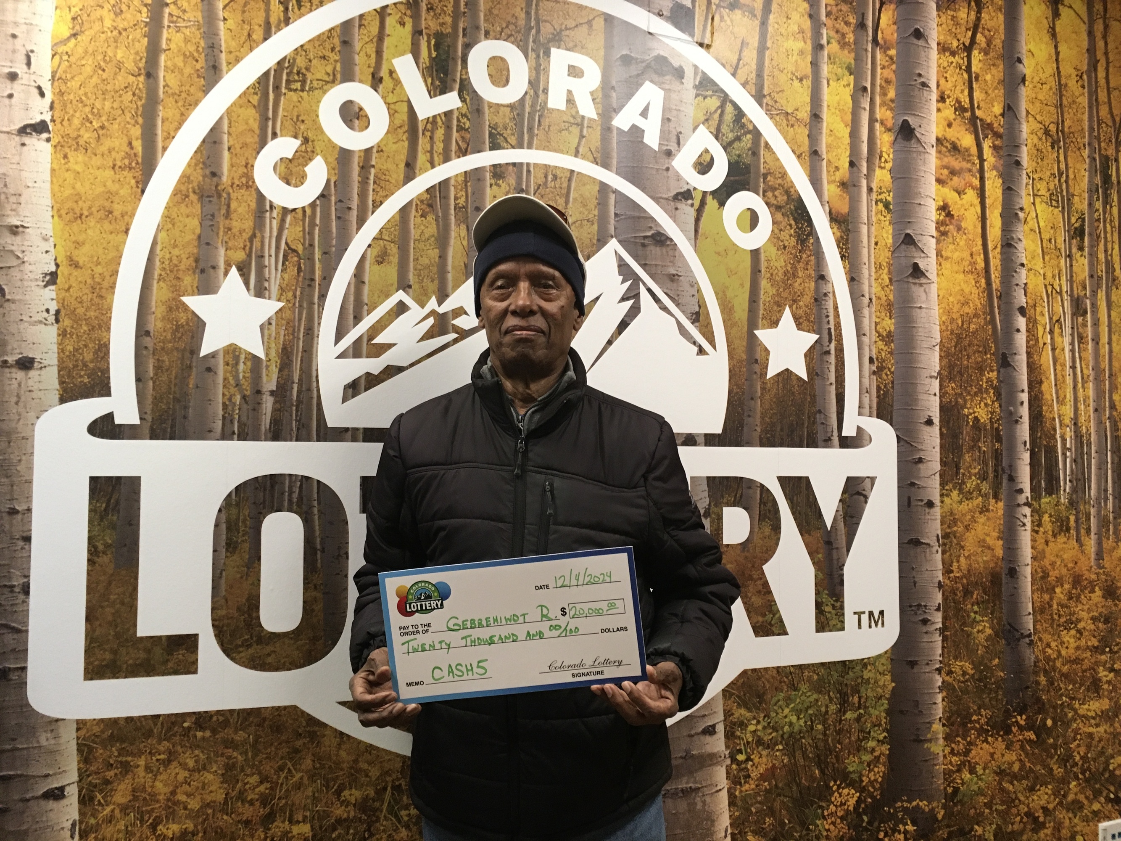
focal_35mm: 29
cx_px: 560
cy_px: 420
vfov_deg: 48.2
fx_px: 939
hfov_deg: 61.7
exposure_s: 1/30
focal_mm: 4.15
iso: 125
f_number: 2.2
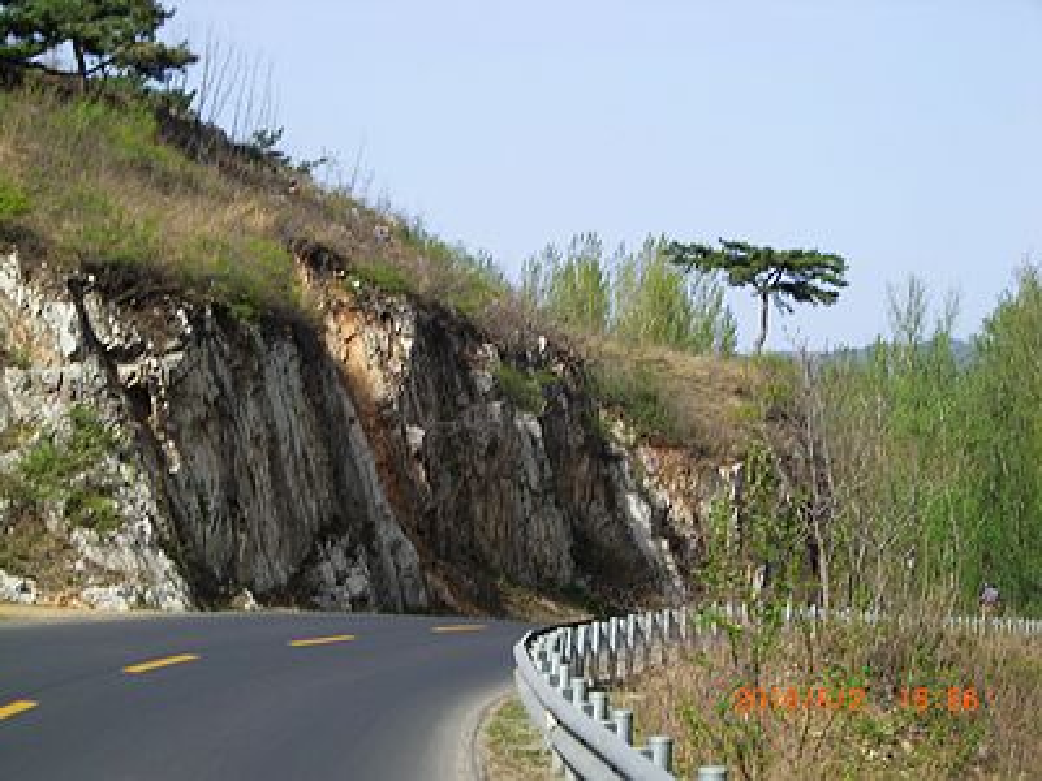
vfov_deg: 13.0
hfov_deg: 17.3
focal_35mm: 114
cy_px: 390
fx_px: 3432
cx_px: 521
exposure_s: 1/400
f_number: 5.2
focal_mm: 18.6
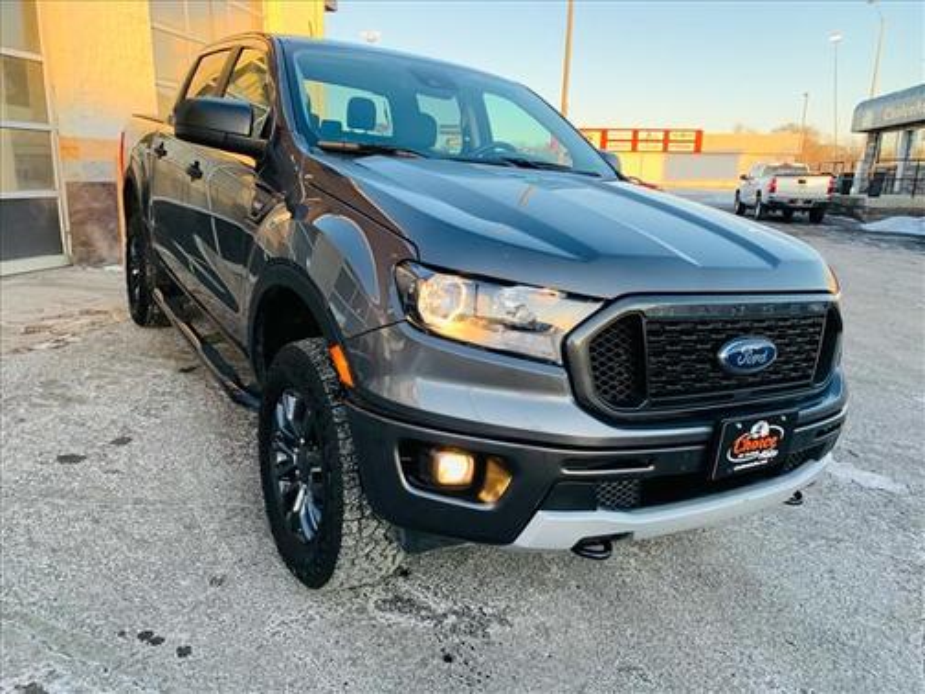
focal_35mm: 26
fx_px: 695
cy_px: 347
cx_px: 462
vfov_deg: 53.1
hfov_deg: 67.3
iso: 32
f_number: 1.8
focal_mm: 4.25
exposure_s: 1/121
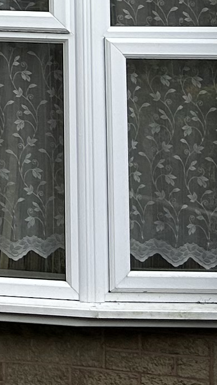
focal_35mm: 164
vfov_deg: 12.4
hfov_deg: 6.6
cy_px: -222
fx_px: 1676
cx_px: -460
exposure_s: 1/1901
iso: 50
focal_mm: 5.7
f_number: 1.5
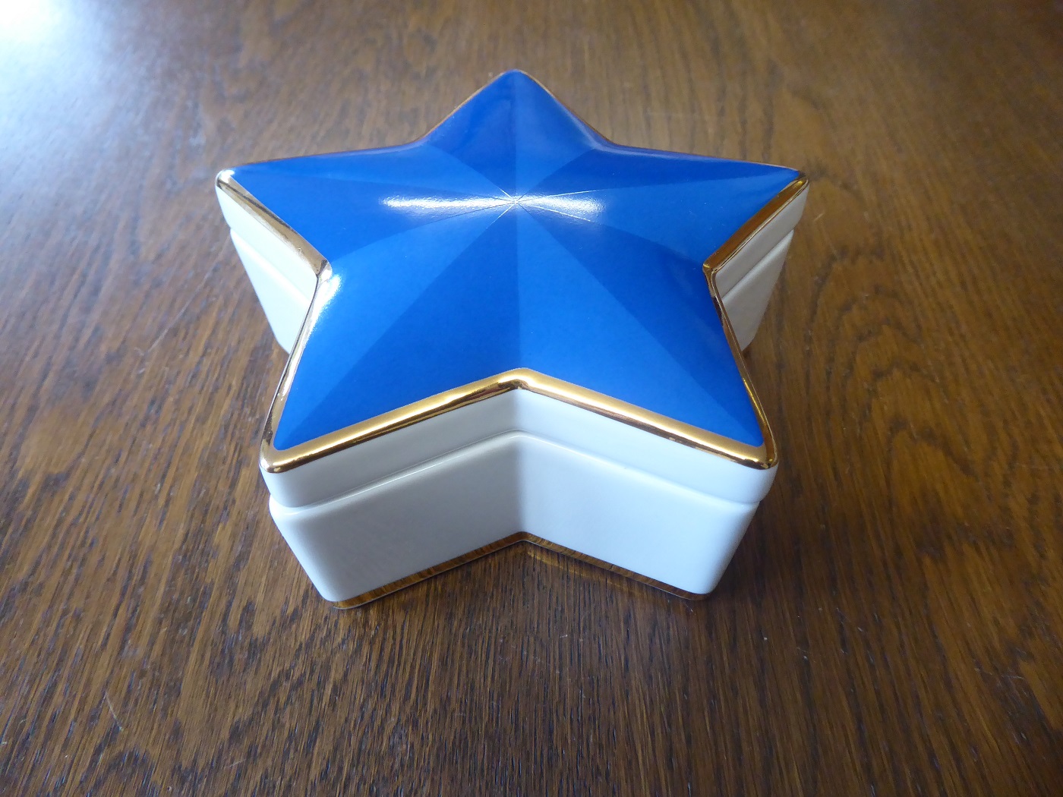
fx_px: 768
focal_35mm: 25
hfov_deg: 69.4
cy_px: 398
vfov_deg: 54.9
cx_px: 532
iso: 400
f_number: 3.3
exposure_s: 1/50
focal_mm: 4.3
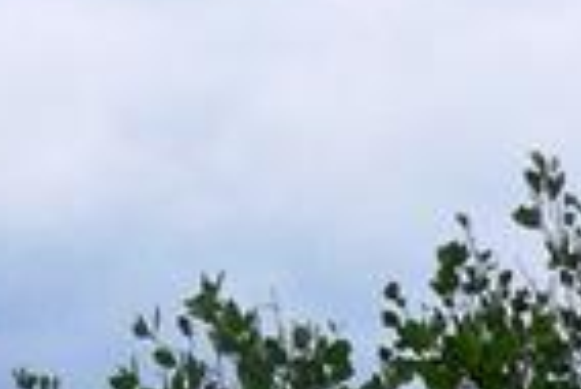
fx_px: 4766
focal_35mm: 295
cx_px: 859
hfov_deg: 6.9
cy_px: 729
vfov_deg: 4.6
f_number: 8
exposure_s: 1/400
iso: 80
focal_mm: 7.7
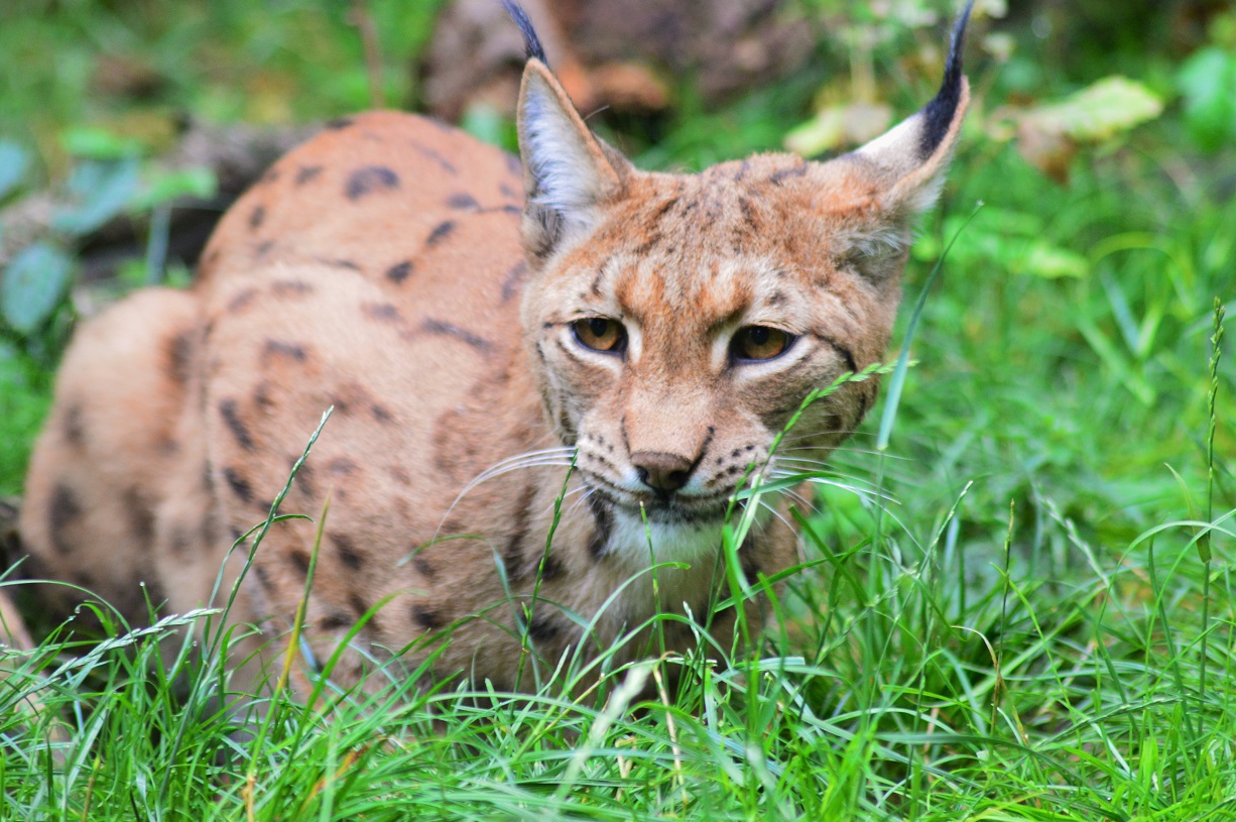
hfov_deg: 6.9
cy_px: 311
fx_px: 10222
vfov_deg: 4.6
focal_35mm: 298
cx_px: 586
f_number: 5
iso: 800
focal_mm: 150
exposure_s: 1/125
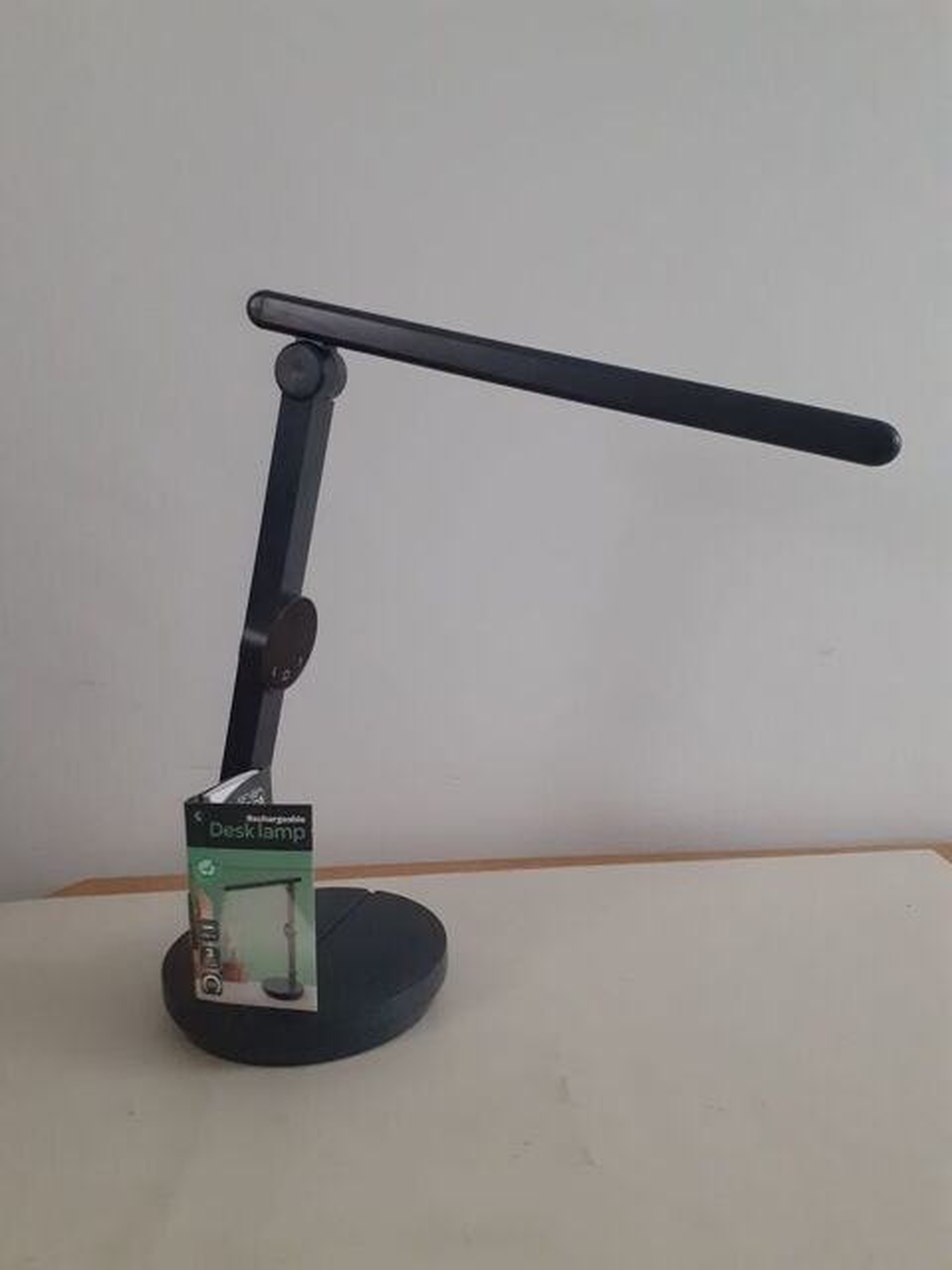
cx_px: 476
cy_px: 635
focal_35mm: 27
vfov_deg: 65.3
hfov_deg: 51.4
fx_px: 990
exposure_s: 1/25
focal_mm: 3.6
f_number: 1.9
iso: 320
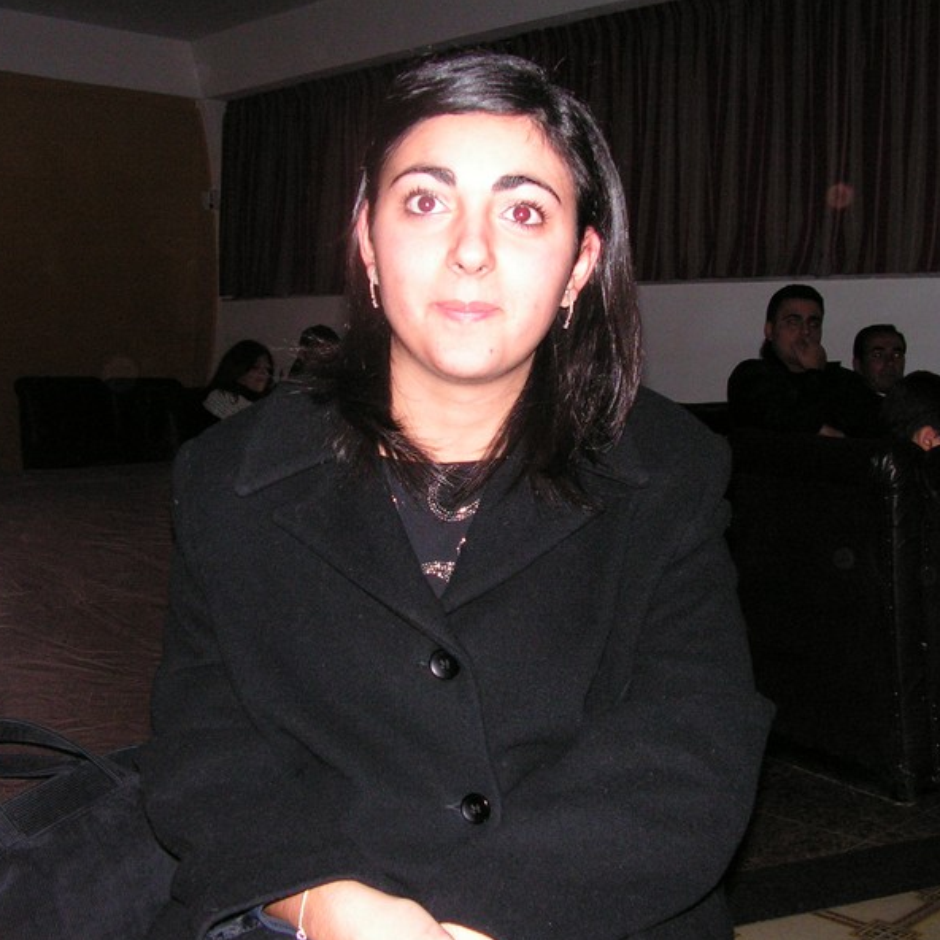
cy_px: 470
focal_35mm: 43
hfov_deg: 39.1
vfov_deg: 39.2
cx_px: 511
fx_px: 1321
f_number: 3.2
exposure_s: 1/40
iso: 200
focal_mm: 6
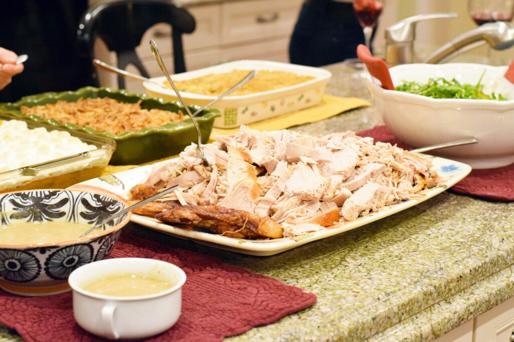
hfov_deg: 27.0
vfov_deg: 18.2
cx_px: 257
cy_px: 171
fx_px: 1070
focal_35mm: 75
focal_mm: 50
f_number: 4.5
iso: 6400
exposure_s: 1/200
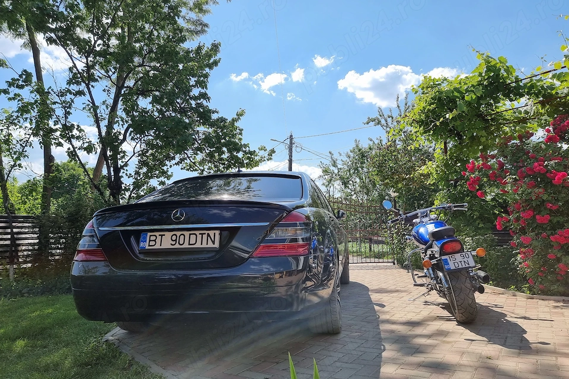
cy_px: 201
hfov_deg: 69.4
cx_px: 292
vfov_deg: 49.5
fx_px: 411
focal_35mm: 26
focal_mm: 6.7
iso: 50
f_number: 1.8
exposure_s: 1/1096
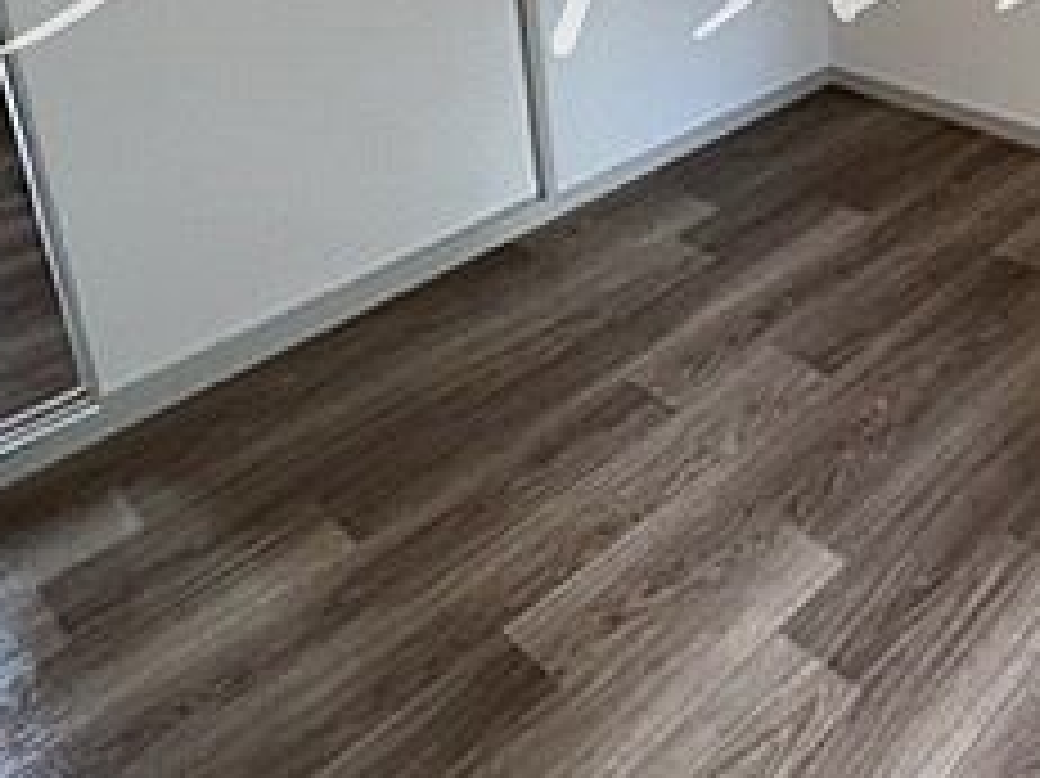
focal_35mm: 36
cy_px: -45
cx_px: 864
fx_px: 1081
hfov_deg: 47.9
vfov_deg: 34.9
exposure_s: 1/60
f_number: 1.8
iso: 160
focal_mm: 1.57
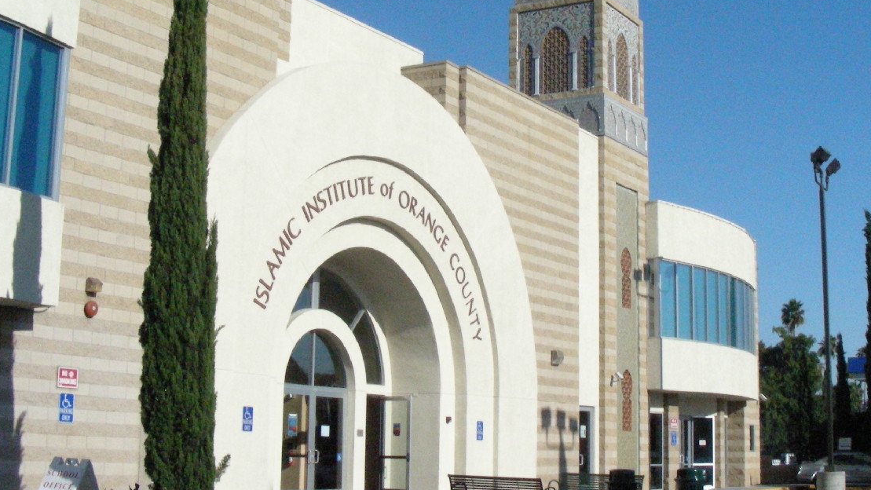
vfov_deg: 21.4
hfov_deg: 37.1
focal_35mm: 56
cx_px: 518
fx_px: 1293
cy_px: 179
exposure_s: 1/557
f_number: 13.6
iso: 400
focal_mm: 6.3
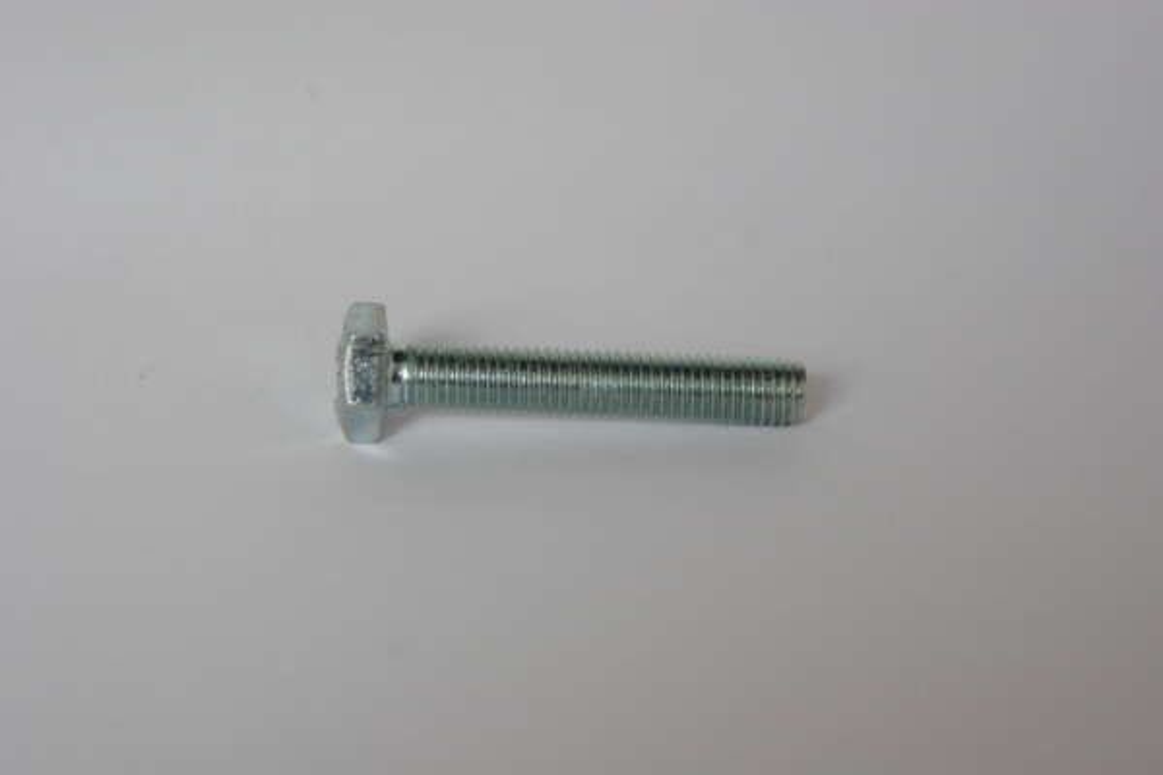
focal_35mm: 120
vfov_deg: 11.4
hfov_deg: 17.1
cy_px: 388
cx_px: 582
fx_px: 3876
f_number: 8
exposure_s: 1/45
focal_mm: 80
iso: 800
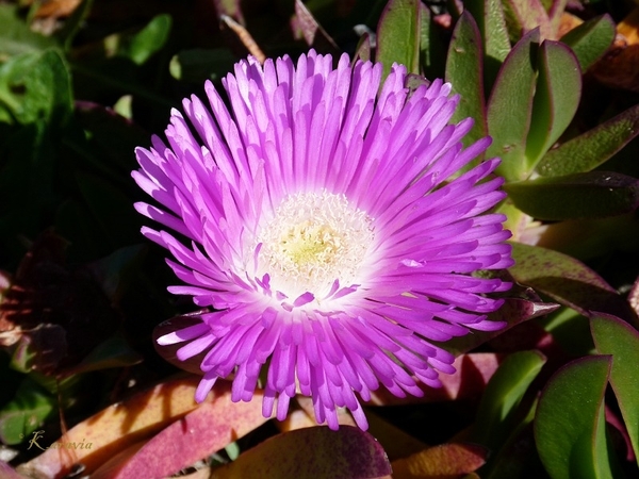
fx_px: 3470
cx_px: 320
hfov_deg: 10.5
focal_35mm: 188
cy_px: 240
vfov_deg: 7.9
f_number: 4
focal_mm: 33.8
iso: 100
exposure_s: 1/1300
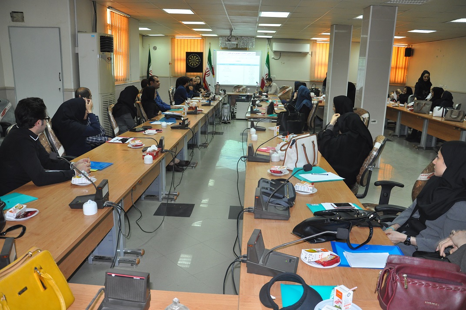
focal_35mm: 27
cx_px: 233
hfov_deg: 67.4
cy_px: 155
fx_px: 349
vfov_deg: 47.8
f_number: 3.5
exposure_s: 1/60
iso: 800
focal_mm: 18
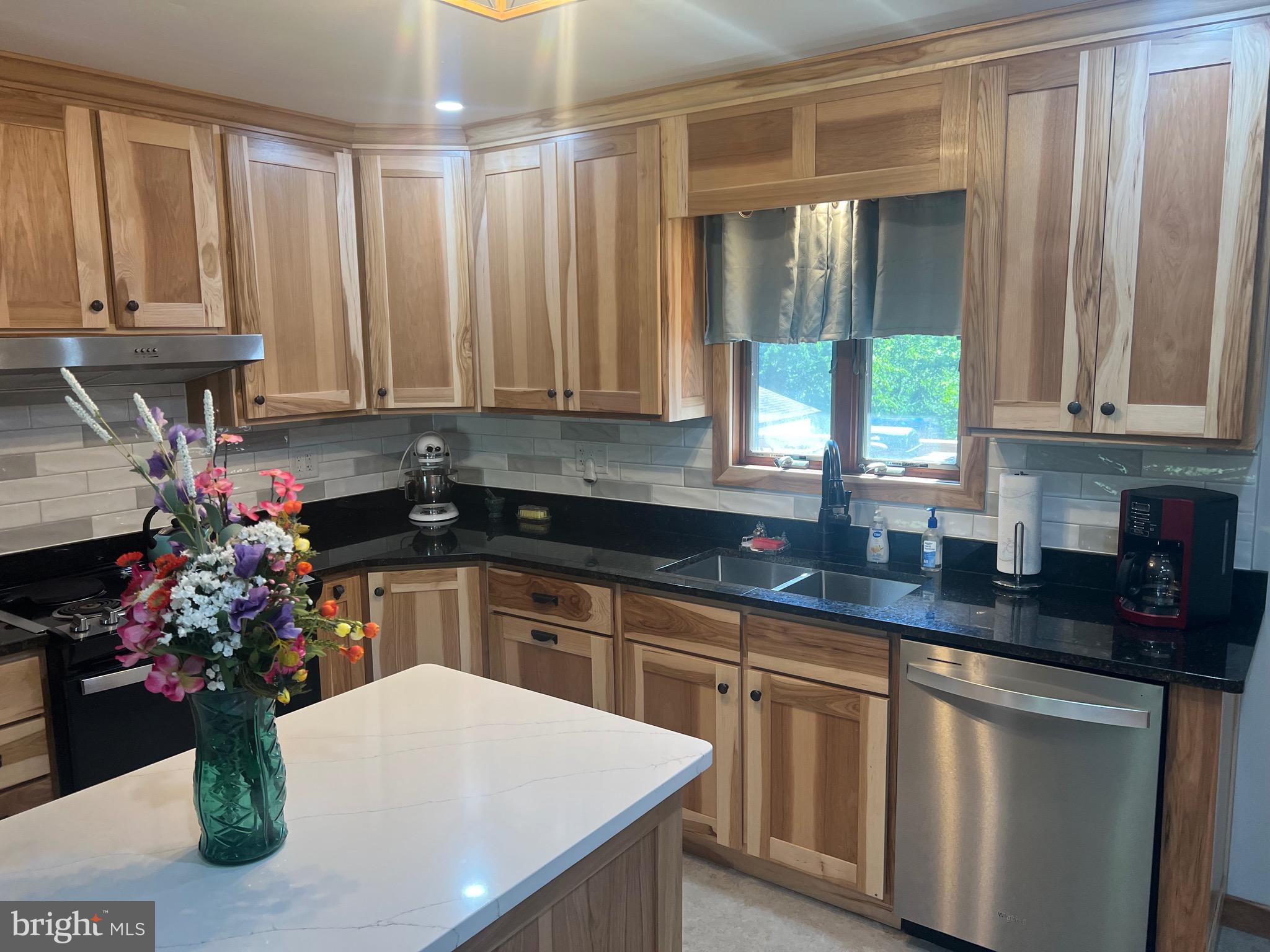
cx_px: 635
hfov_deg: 67.3
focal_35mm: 26
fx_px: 954
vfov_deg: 53.1
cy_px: 476
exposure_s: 1/120
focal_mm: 5.7
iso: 100
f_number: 1.5
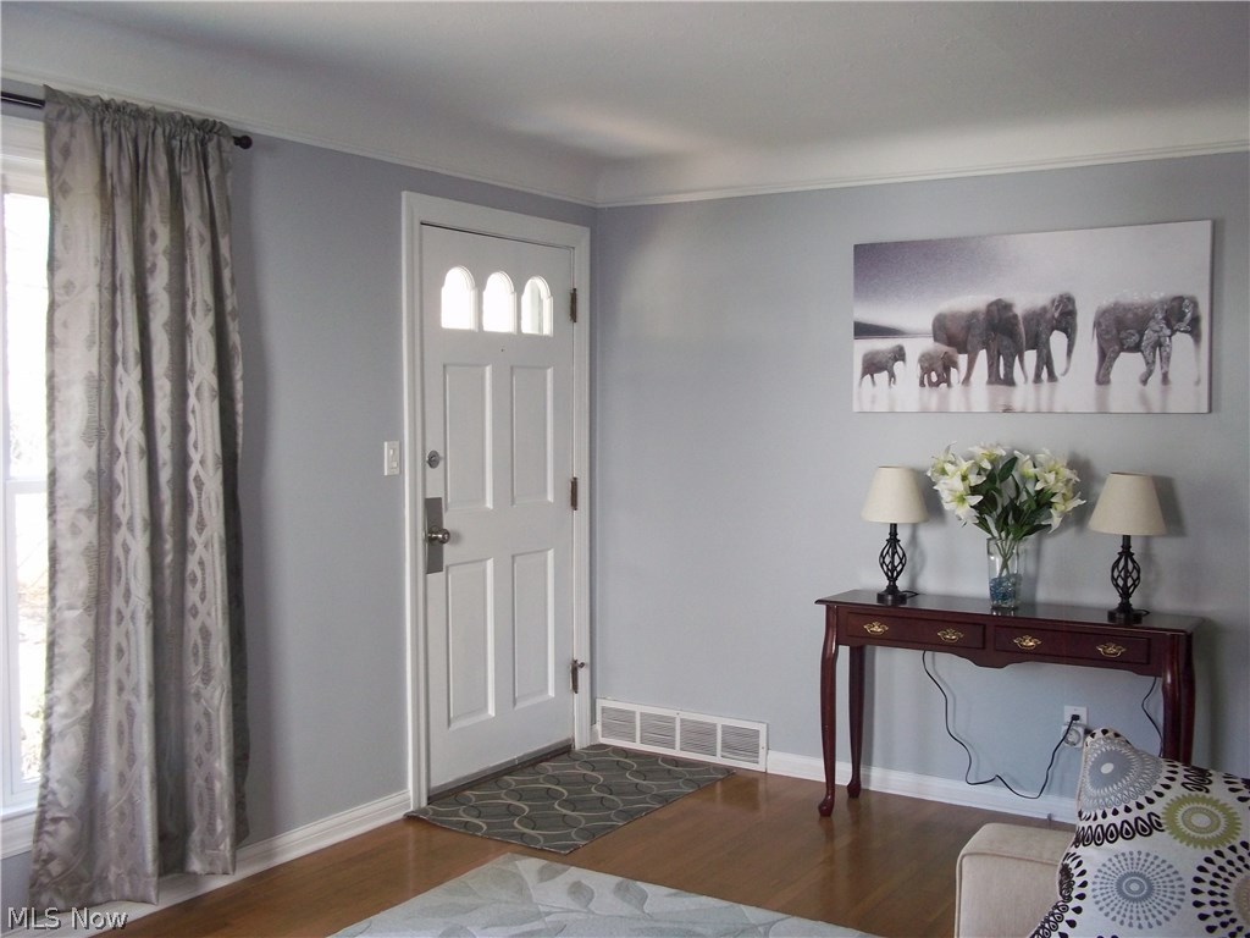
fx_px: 1300
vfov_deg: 39.7
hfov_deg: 51.4
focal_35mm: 36
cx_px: 625
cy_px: 469
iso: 160
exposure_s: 1/30
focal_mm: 6.5
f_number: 3.1
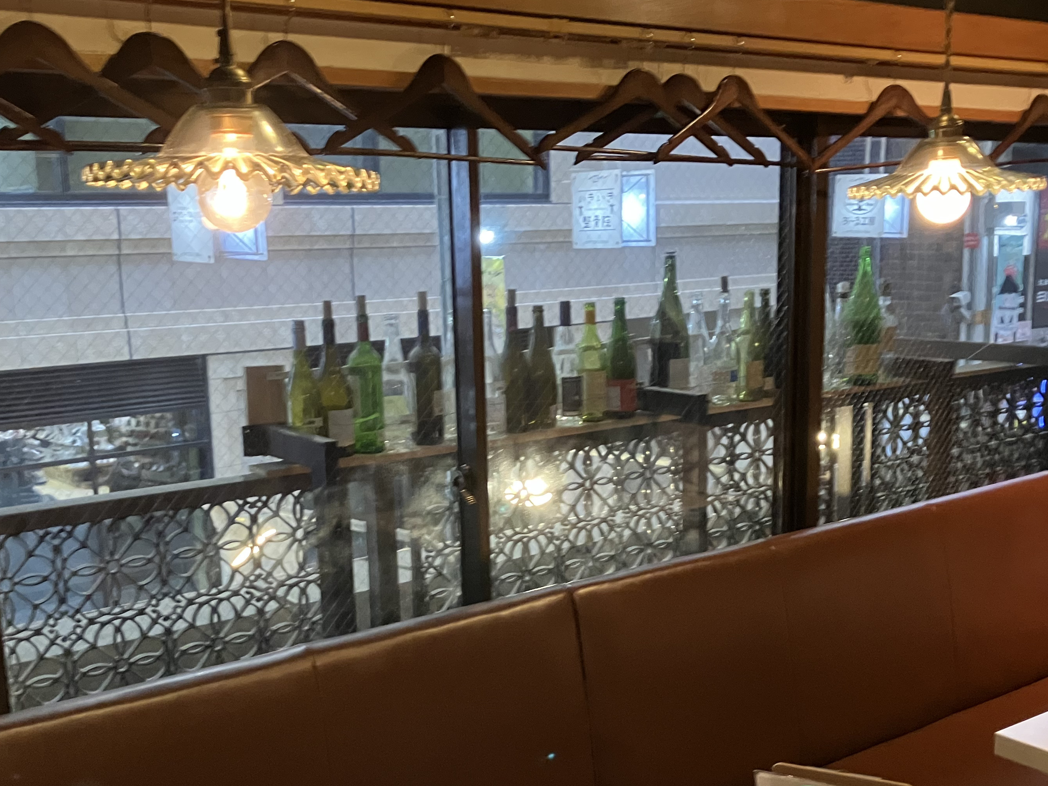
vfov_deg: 34.0
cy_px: 525
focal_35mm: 42
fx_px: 1272
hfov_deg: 44.8
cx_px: 537
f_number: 1.8
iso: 400
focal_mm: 3.99
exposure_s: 1/33
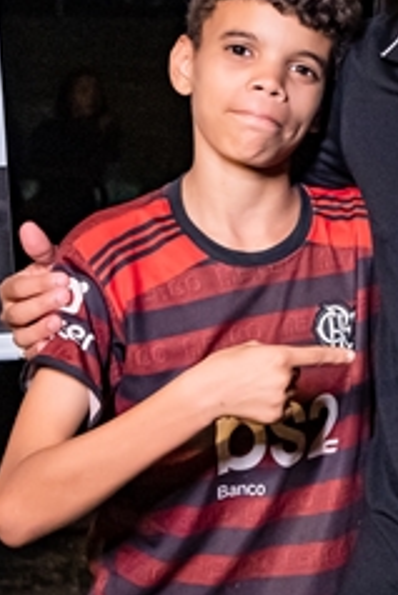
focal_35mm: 112
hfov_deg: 12.1
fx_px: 1854
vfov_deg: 18.2
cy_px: 258
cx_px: 417
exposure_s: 1/320
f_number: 2.8
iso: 2500
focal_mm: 24
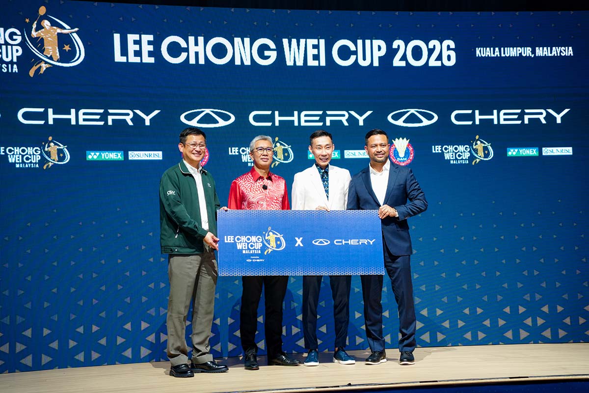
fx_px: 949
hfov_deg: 34.5
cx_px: 294
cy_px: 196
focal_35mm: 58
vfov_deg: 23.4
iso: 1250
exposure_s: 1/125
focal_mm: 58
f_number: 4
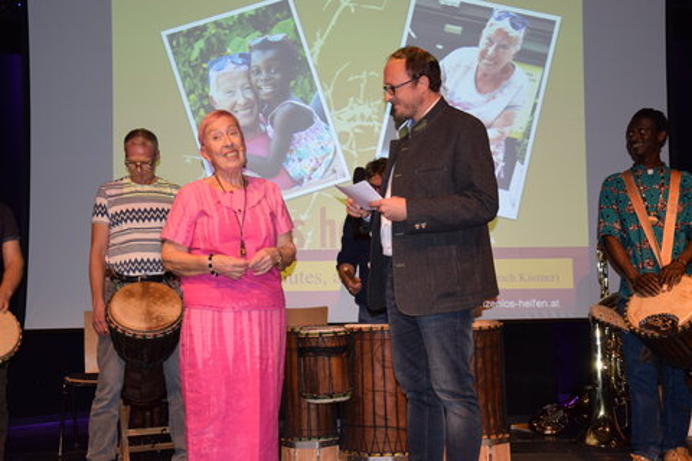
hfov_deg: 38.9
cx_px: 346
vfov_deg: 26.5
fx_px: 980
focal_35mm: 51
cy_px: 230
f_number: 4.2
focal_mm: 34
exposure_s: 1/80
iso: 800
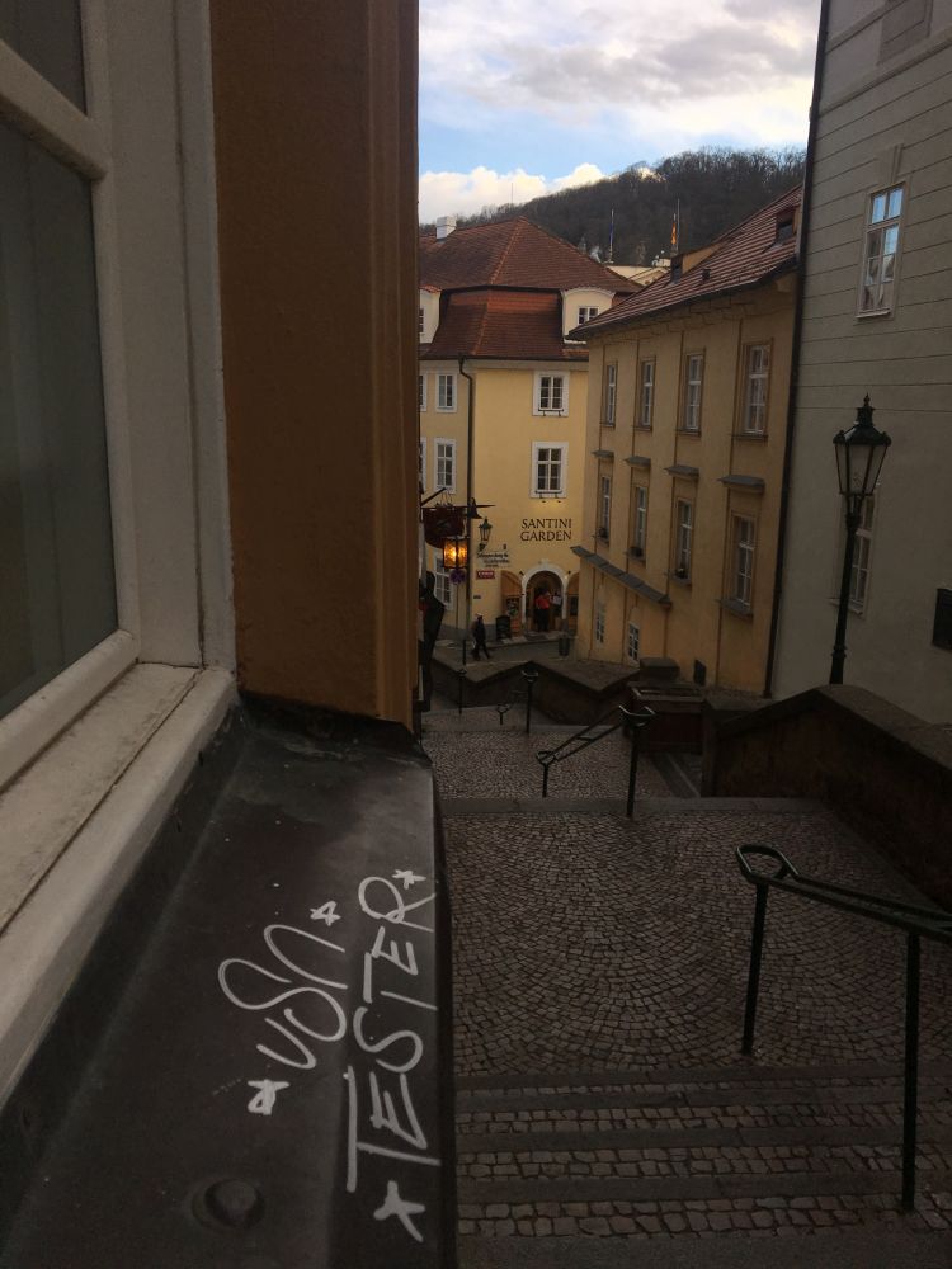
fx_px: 1063
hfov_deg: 48.2
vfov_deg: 61.7
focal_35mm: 29
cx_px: 476
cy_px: 634
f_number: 2.2
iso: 25
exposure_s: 1/705
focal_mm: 4.15
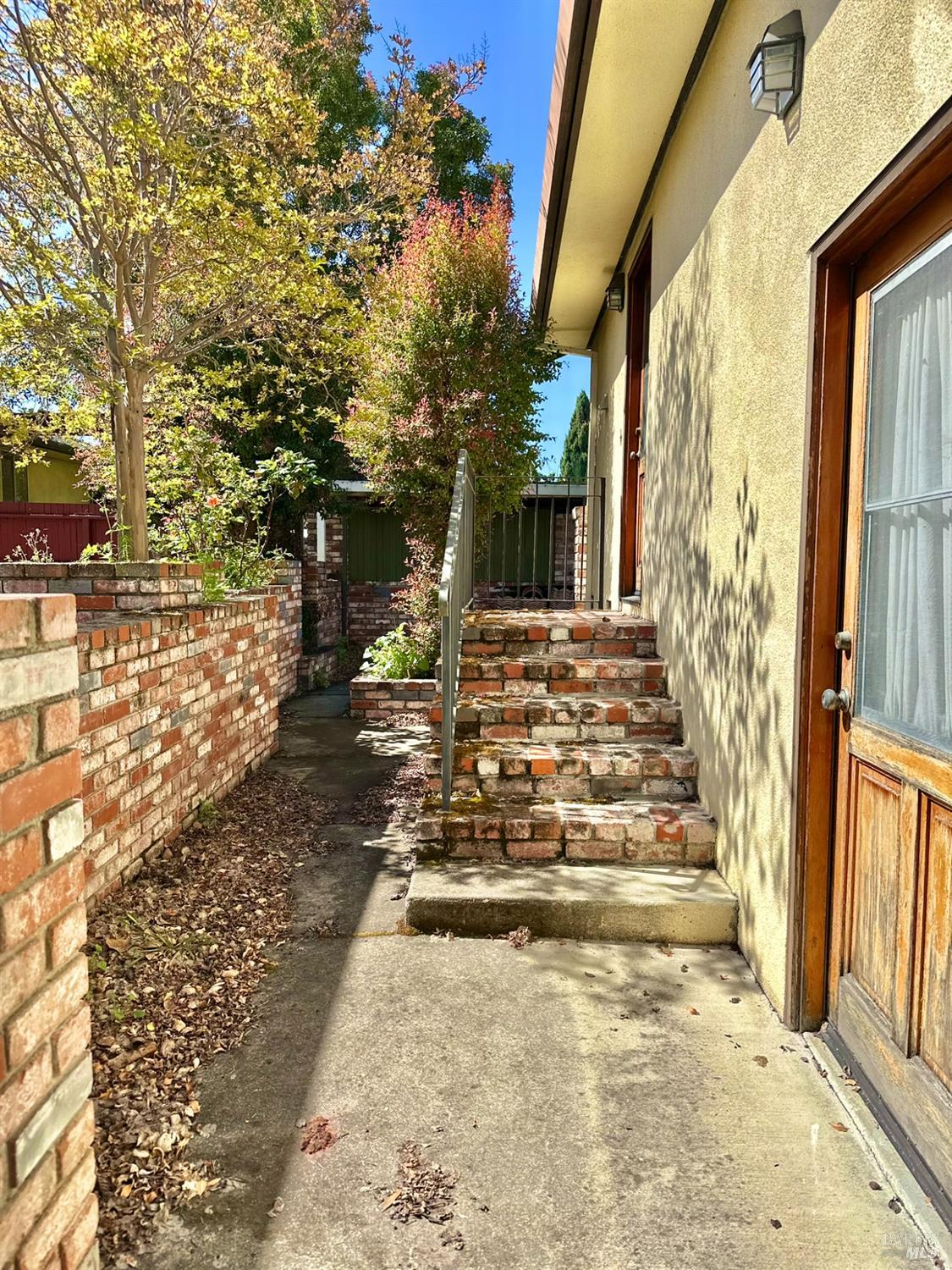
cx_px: 476
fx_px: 880
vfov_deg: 71.6
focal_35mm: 24
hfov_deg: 56.8
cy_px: 635
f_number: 1.78
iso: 80
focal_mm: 6.86
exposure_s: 1/3717
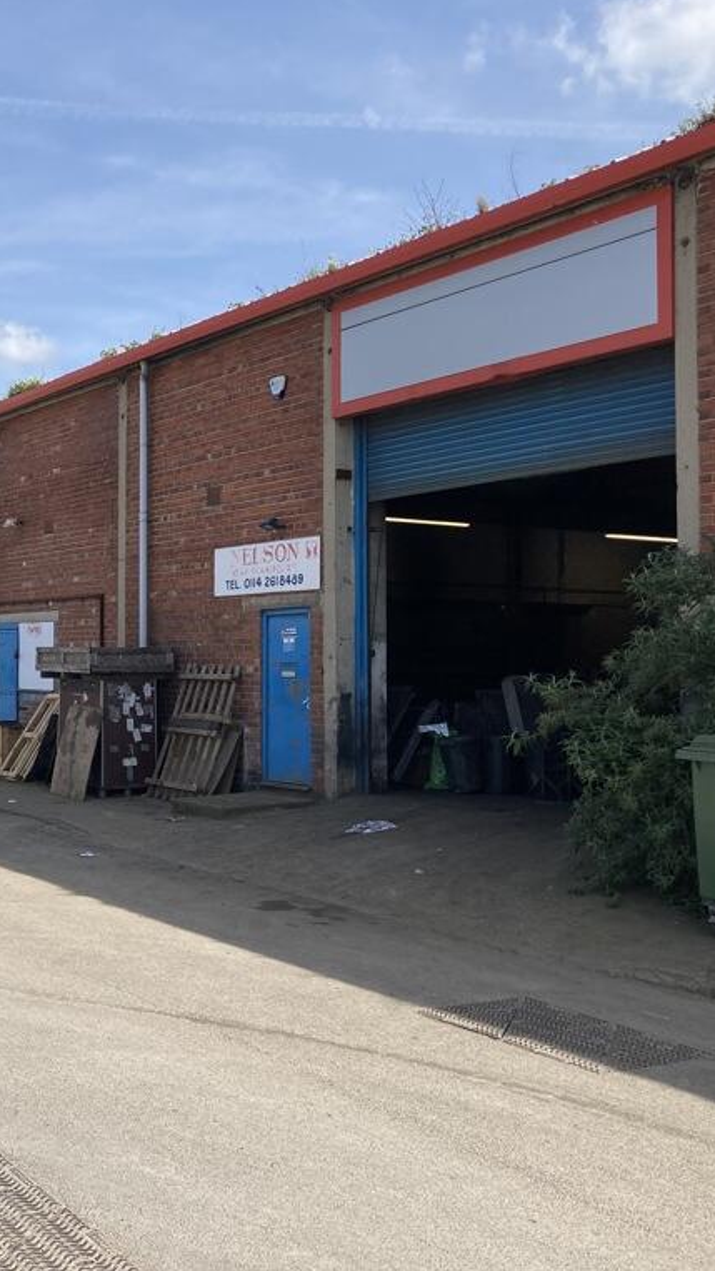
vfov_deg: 49.4
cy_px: 632
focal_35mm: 41
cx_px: 48
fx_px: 1381
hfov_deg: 27.8
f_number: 1.8
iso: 20
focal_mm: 3.99
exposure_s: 1/1869
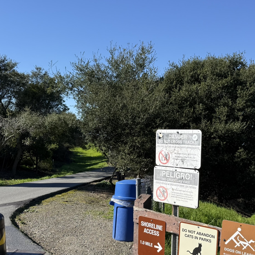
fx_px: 325
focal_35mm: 39
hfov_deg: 42.1
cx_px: 175
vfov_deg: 42.4
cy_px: 166
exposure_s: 1/3759
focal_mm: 6.76
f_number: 1.78
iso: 80
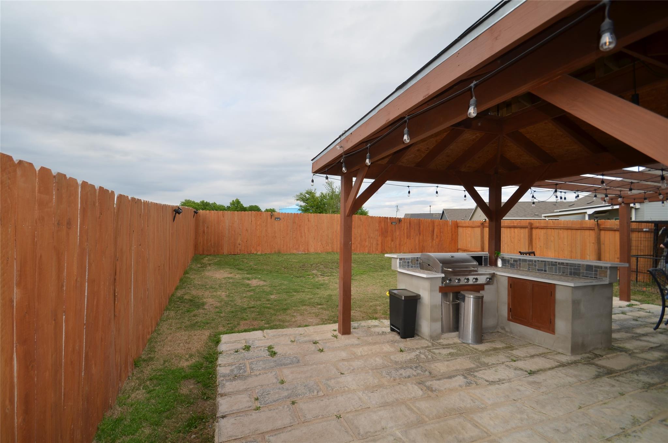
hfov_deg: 100.5
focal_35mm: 15
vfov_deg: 77.1
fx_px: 278
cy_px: 222
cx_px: 334
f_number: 5.6
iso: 100
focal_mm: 10
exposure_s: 1/200
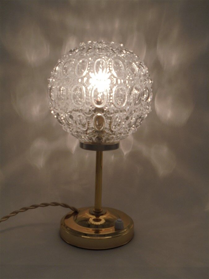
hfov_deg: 33.6
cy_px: 140
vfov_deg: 43.9
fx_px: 346
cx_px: 104
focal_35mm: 43
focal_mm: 7.8
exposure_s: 1/125
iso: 100
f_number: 4.5
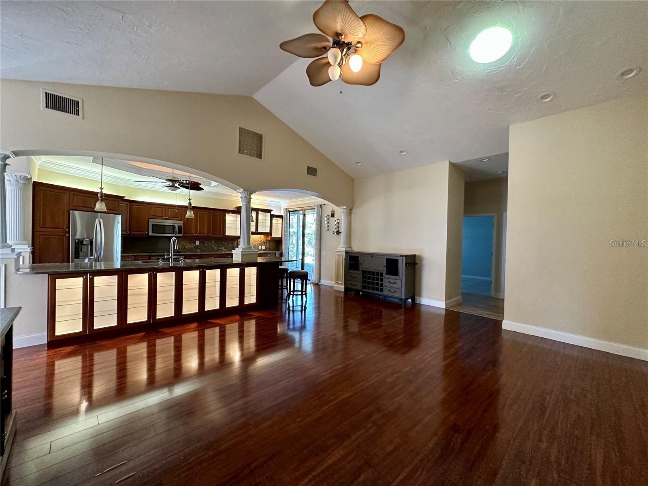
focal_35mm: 14
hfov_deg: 102.1
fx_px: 262
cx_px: 324
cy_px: 243
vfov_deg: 85.7
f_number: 2.2
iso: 500
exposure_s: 1/60
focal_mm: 2.22
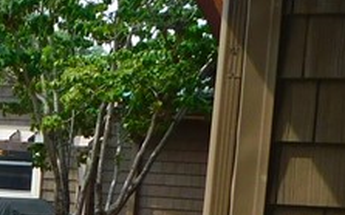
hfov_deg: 16.3
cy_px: 286
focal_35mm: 112
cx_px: -229
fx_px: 1052
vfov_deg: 11.3
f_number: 3
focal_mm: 4
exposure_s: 1/800
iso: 125
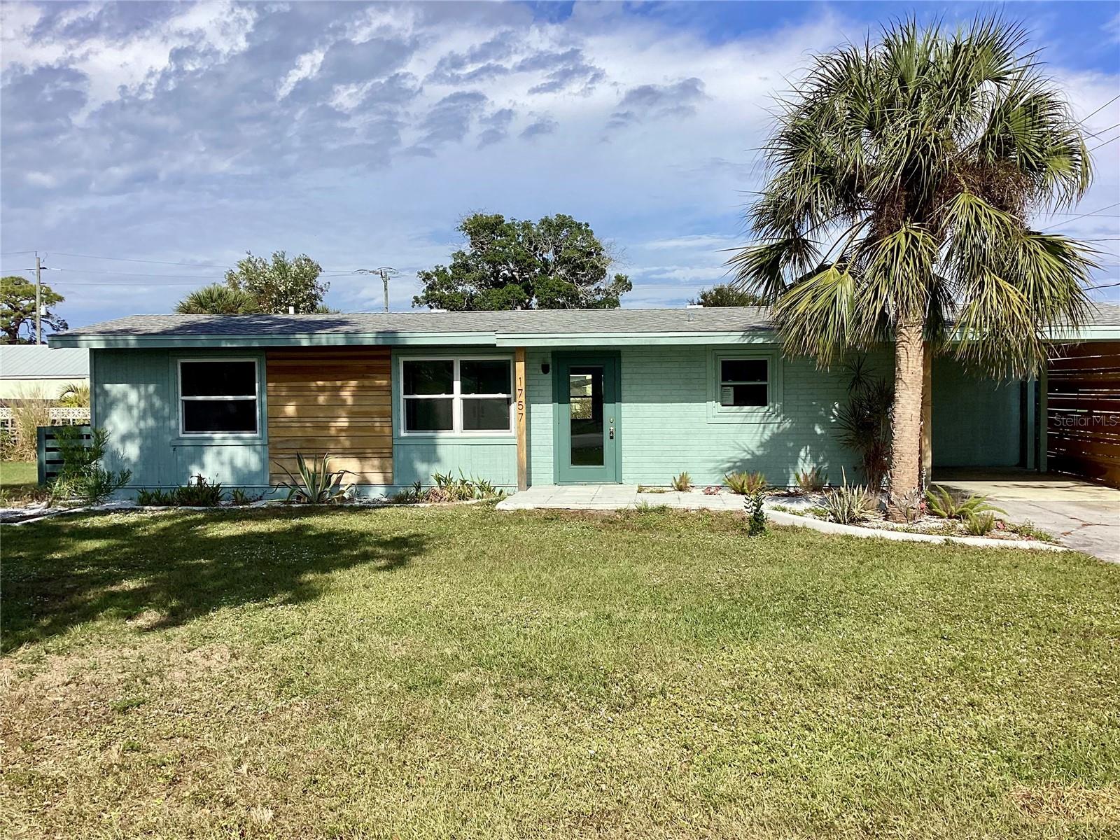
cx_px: 560
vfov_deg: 45.4
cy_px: 420
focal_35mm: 31
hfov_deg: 58.4
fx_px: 1003
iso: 25
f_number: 2.4
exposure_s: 1/2146
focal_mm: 3.3
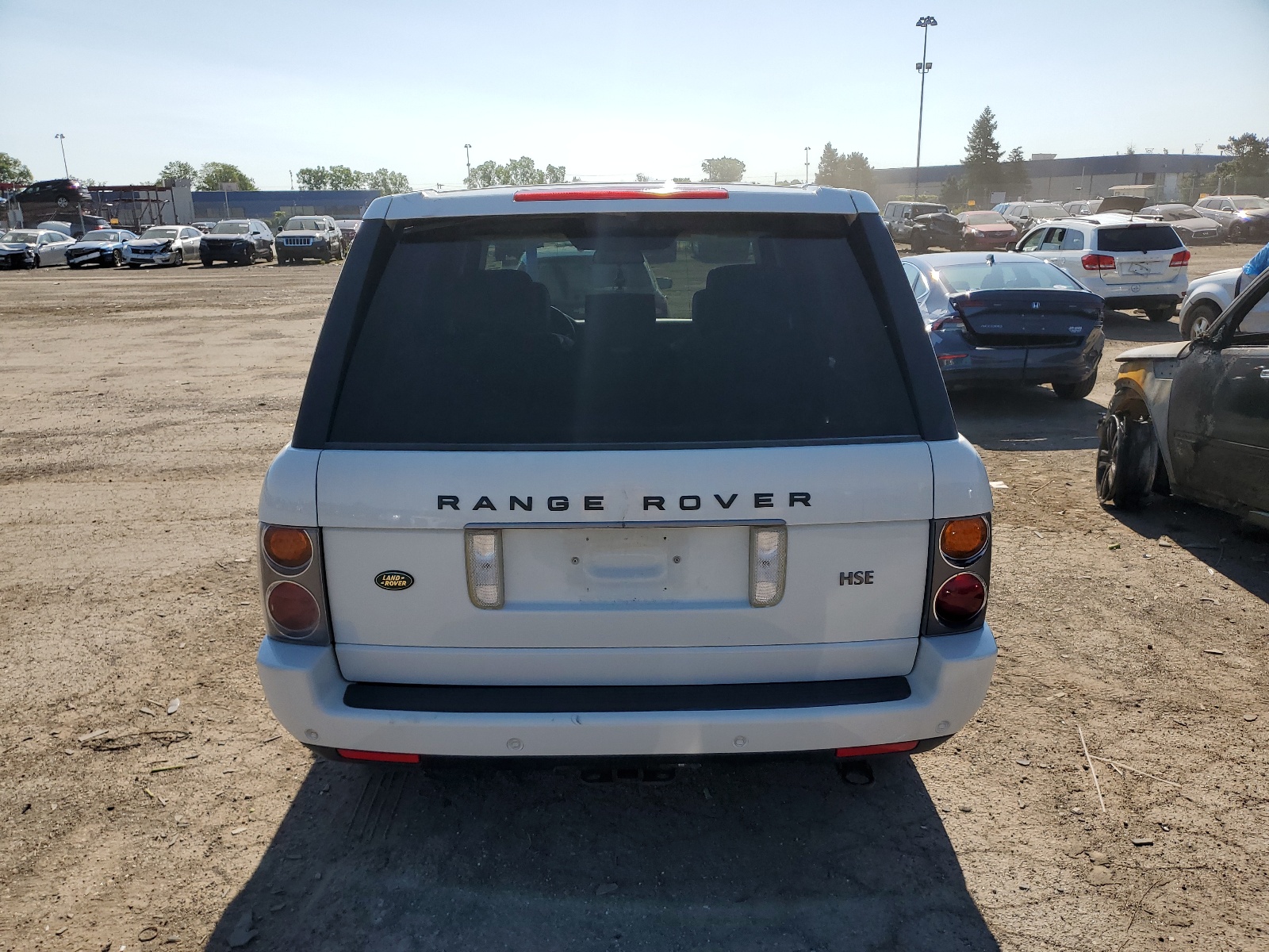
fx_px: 953
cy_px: 476
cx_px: 634
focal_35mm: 26
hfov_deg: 67.3
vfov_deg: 53.1
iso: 50
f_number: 1.5
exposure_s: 1/5000
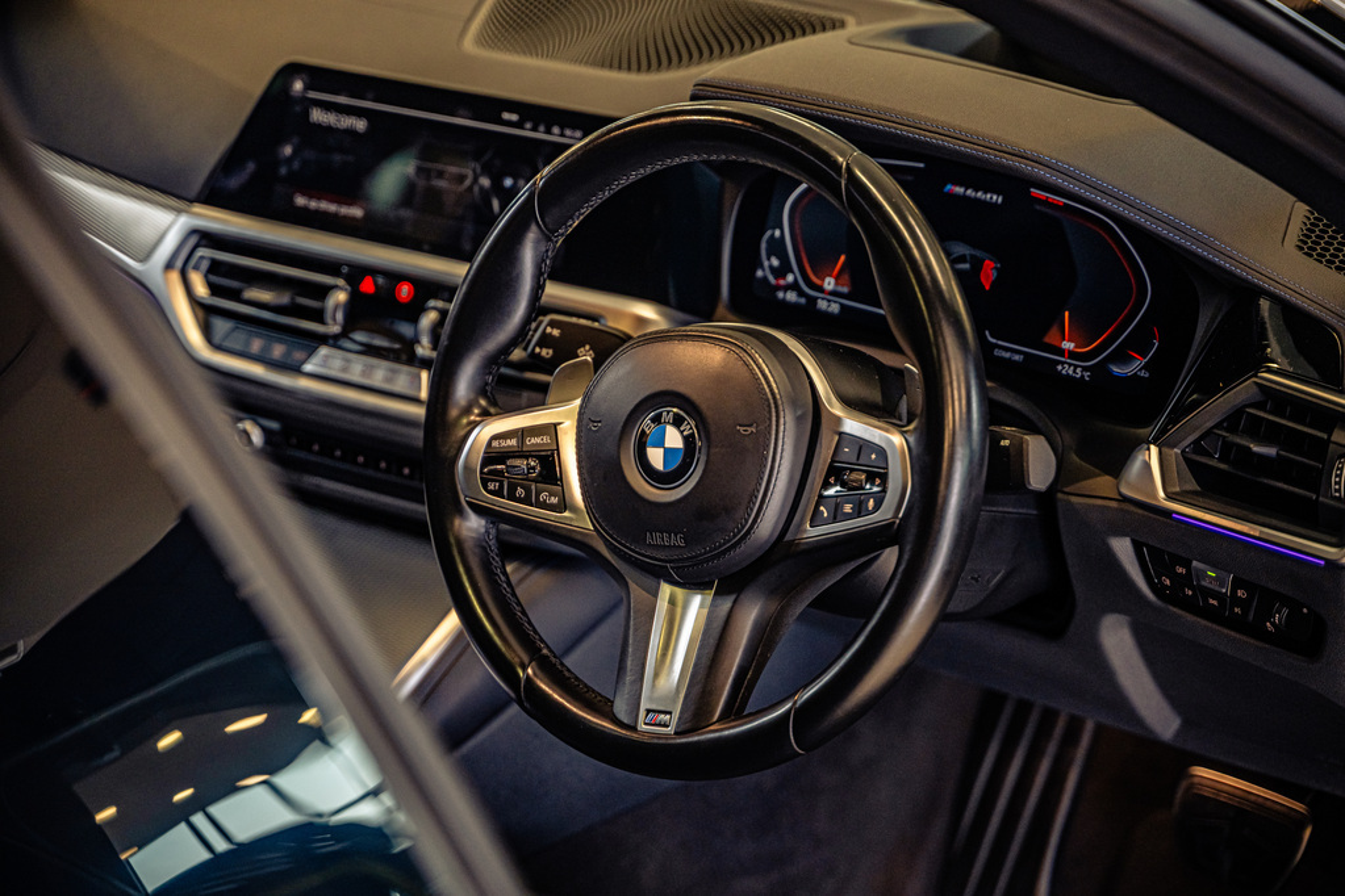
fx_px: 2802
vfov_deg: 18.2
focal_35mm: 75
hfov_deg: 27.0
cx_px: 672
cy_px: 448
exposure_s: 1/125
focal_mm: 75
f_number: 2.8
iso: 500
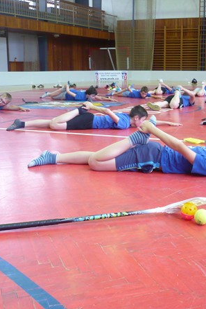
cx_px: 153
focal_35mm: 49
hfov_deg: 27.2
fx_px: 421
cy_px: 155
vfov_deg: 40.4
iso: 200
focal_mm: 5.8
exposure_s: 1/20
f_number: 2.8
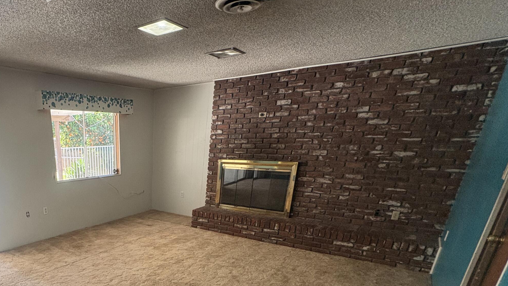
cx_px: 127
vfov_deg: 45.1
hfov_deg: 73.2
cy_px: 256
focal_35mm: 23
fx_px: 310
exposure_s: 1/120
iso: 320
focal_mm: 2.22
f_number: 2.2
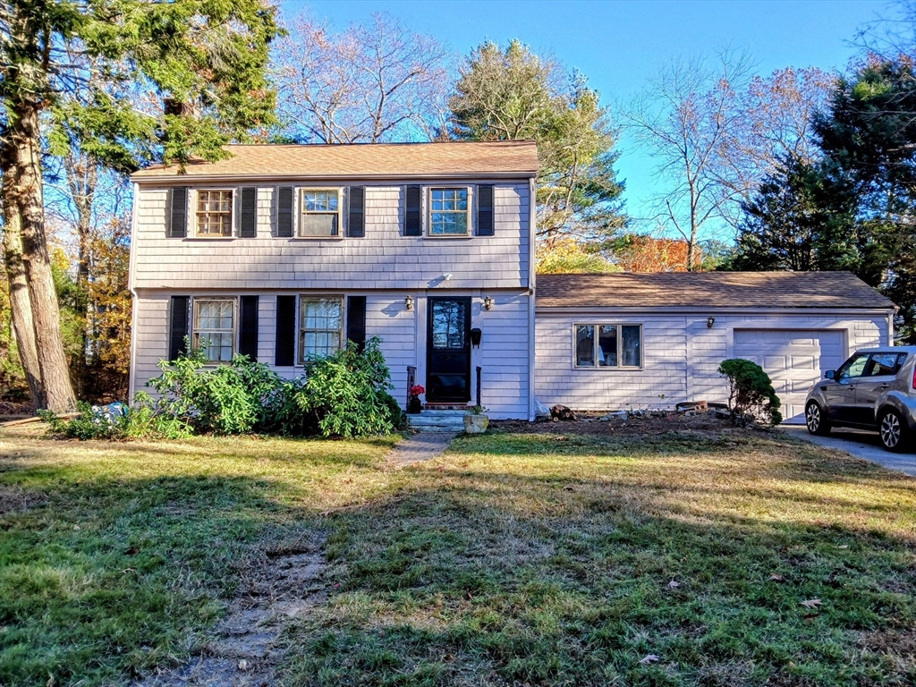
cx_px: 458
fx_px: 688
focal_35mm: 26
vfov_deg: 53.1
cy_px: 344
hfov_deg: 67.3
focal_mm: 3.98
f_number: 1.8
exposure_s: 1/130
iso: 20
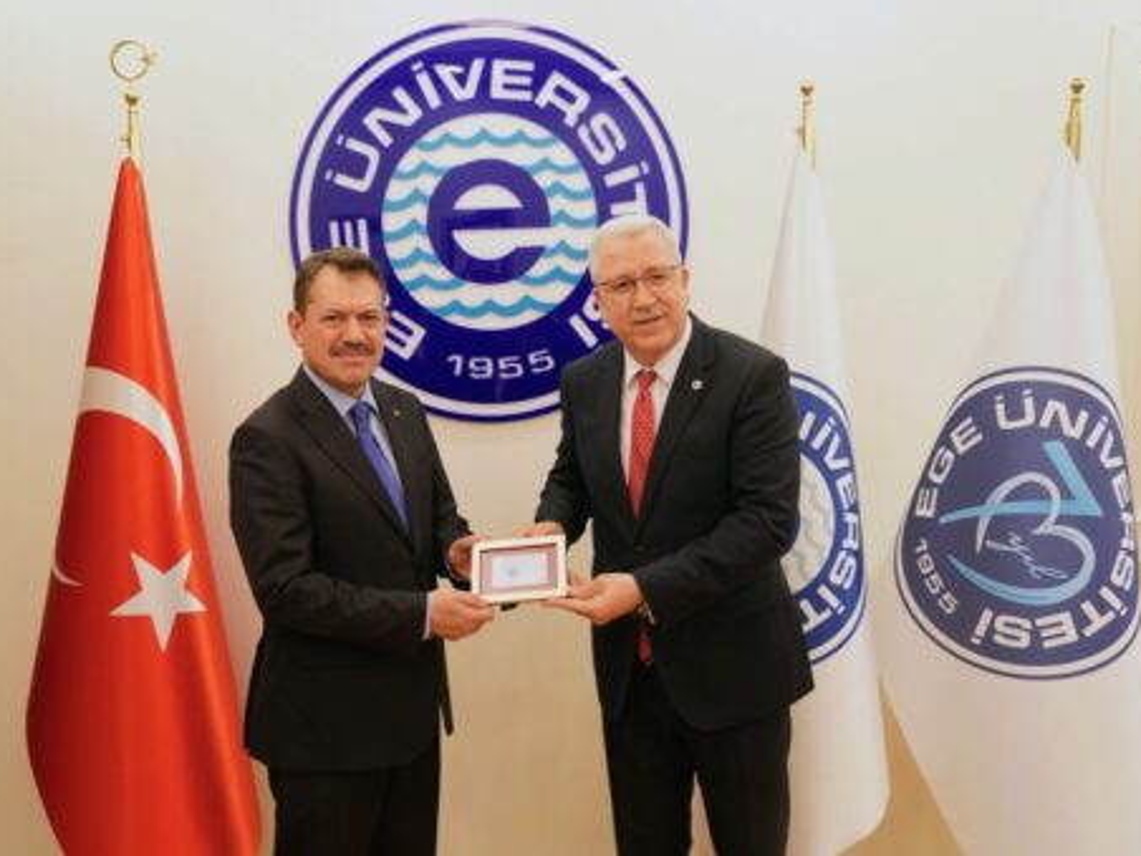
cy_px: 427
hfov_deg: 51.3
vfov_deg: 39.7
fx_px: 1187
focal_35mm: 36
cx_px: 512
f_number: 2.8
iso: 1250
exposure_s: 1/100
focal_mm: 33
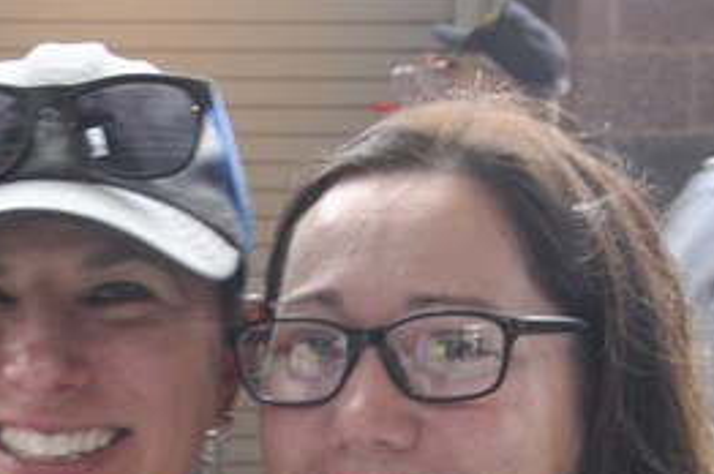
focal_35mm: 172
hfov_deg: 11.9
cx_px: 114
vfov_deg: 7.9
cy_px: 569
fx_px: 3407
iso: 400
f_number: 6.3
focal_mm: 30
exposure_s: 1/40
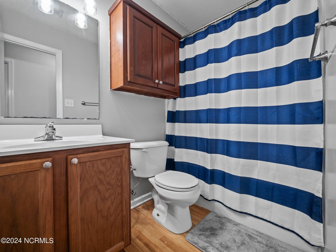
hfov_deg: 102.1
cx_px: 168
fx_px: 136
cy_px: 126
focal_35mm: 14
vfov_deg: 85.7
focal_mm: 7
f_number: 4
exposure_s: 1/10
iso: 400
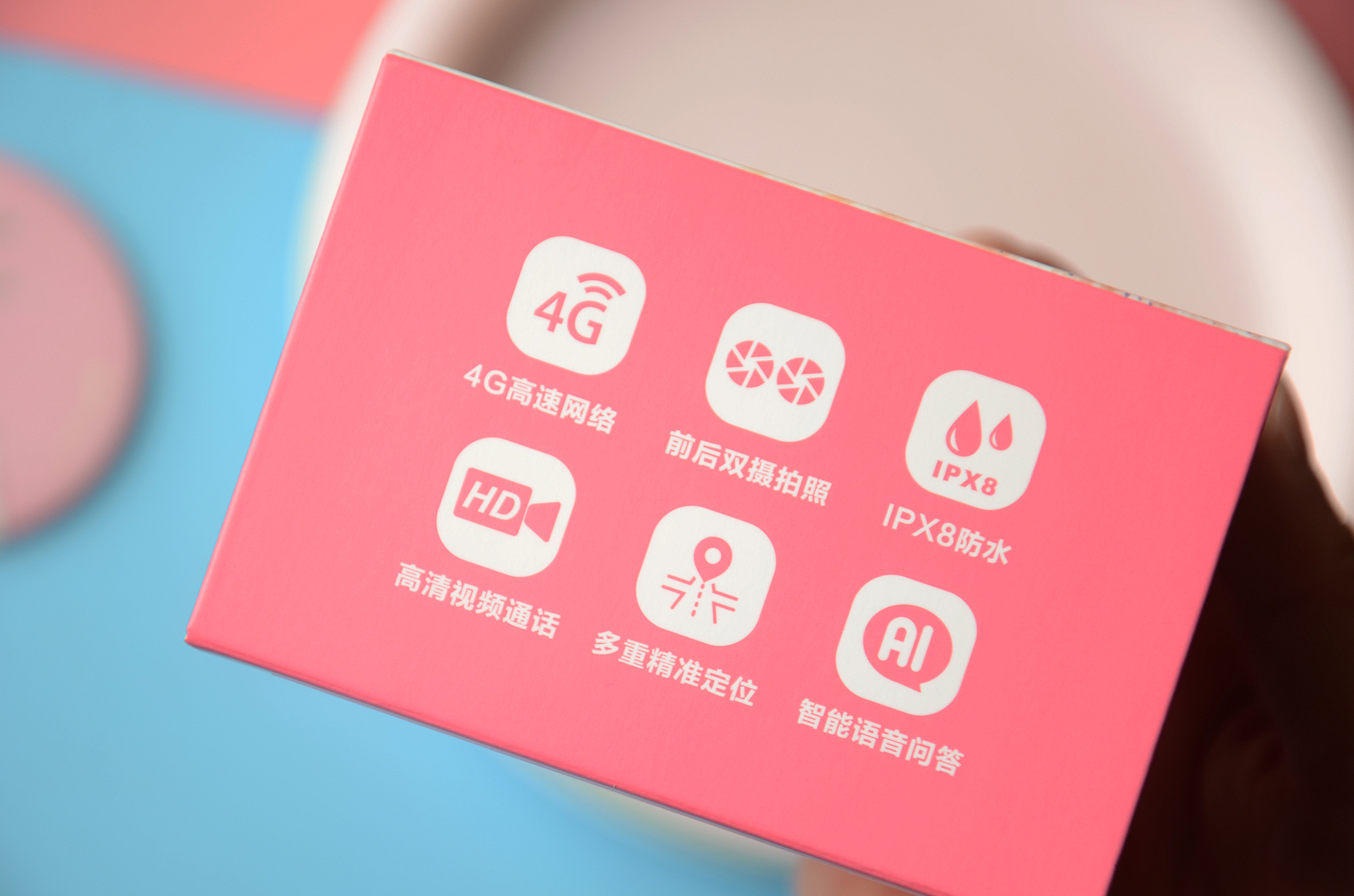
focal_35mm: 128
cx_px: 677
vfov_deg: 10.7
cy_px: 448
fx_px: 4785
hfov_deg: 16.1
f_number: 5.6
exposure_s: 1/125
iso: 200
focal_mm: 85
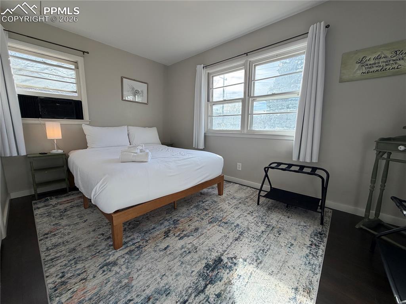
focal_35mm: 14
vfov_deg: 85.6
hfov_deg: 102.1
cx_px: 203
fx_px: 164
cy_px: 152
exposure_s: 1/220
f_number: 2.2
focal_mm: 2.22
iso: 50
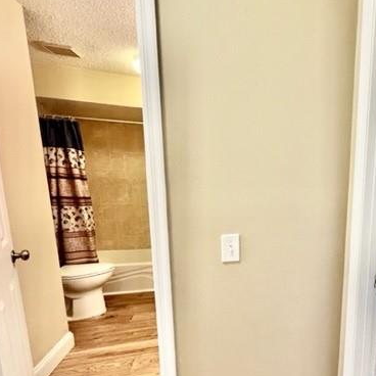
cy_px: 225
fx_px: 246
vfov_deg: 74.0
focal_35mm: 20
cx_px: 304
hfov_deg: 67.3
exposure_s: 1/60
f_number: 1.8
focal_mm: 1.57
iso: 250
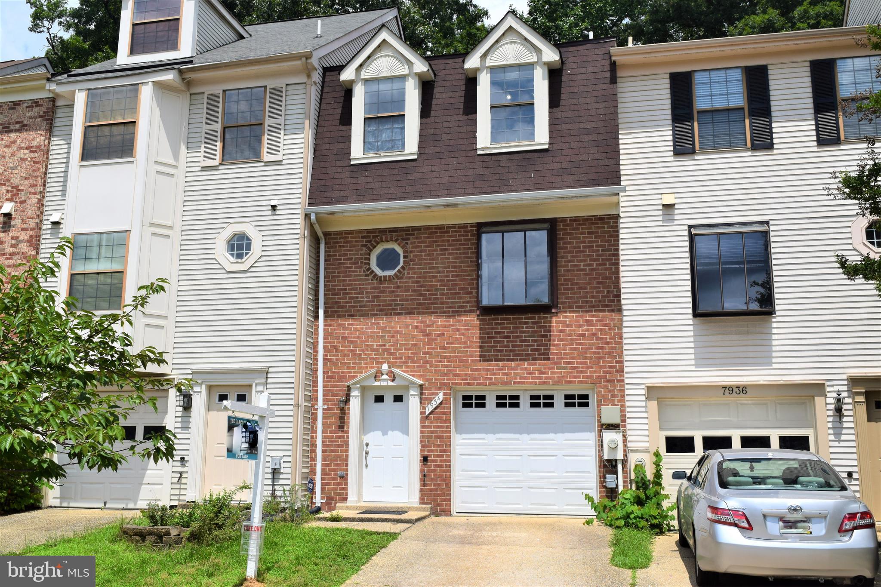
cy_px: 294
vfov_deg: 36.9
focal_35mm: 36
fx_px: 881
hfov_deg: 53.1
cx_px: 440
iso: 220
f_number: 11
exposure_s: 1/500
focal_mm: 24
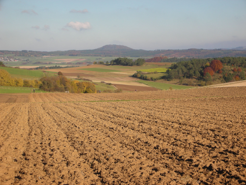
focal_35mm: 105
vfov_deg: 14.1
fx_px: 746
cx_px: 123
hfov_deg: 18.7
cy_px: 92
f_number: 5.4
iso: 50
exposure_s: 1/196
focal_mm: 17.4
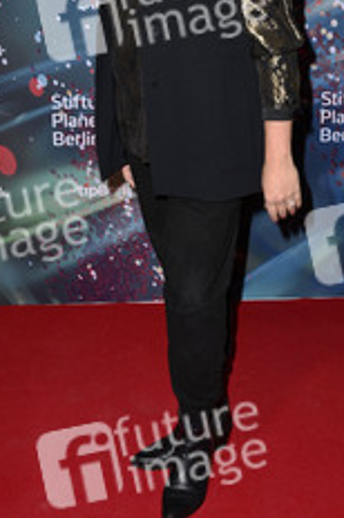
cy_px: 121
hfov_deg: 21.8
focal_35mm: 62
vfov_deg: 31.8
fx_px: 891
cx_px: 217
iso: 500
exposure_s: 1/160
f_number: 5.6
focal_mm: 36
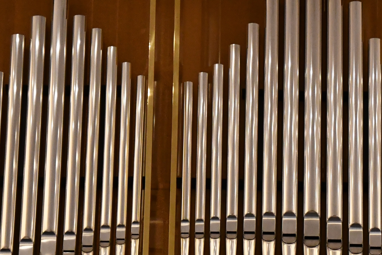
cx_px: 370
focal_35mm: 226
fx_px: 2398
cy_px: 164
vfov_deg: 6.1
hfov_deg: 9.1
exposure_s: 1/125
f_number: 5
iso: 3200
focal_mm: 58
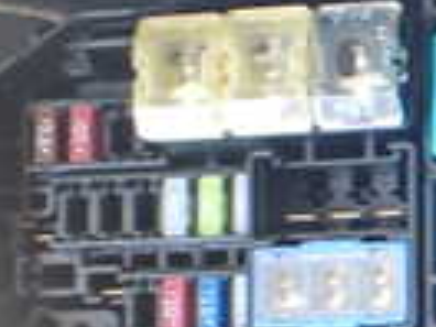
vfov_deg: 10.8
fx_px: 1713
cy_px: 367
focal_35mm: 136
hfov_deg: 13.1
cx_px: 796
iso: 500
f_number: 2.3
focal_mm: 5.4
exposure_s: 1/125
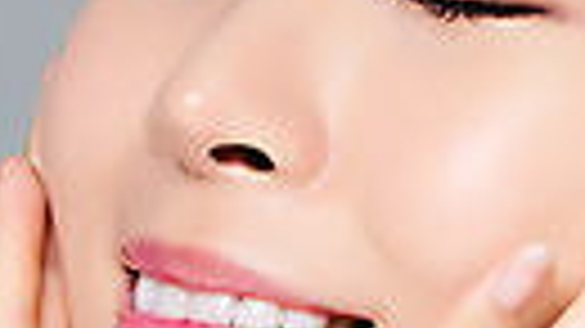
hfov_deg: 4.2
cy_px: 297
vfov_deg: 2.4
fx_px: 7892
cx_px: 596
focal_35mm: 509
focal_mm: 105
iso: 64
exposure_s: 1/125
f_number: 16
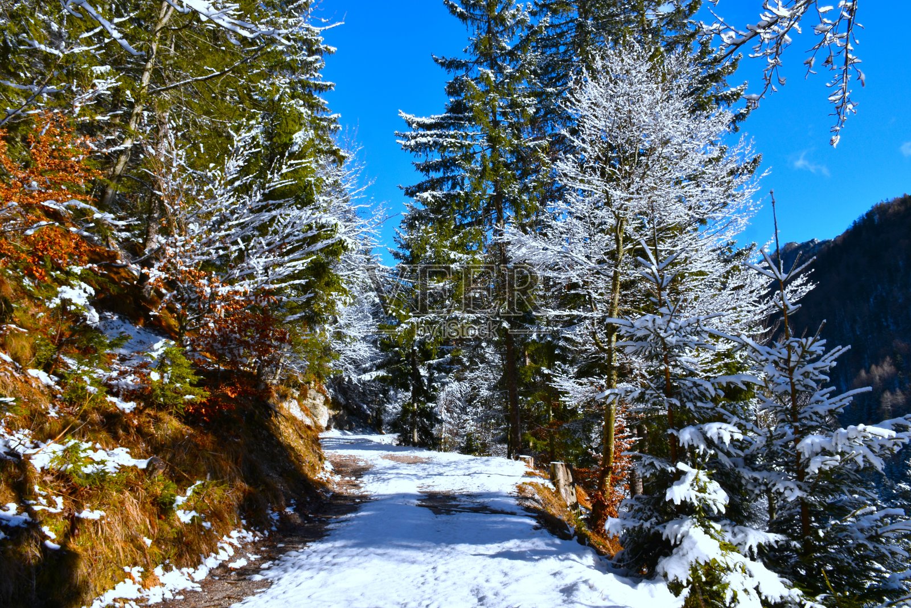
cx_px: 456
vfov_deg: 47.9
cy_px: 304
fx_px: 683
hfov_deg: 67.4
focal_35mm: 27
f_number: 11
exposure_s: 1/125
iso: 100
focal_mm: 18
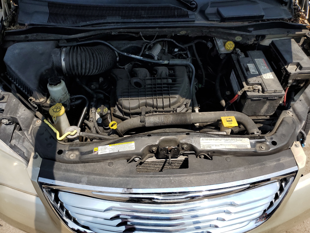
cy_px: 116
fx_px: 233
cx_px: 155
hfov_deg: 67.3
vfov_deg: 53.1
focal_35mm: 26
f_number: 1.5
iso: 50
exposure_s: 1/3333
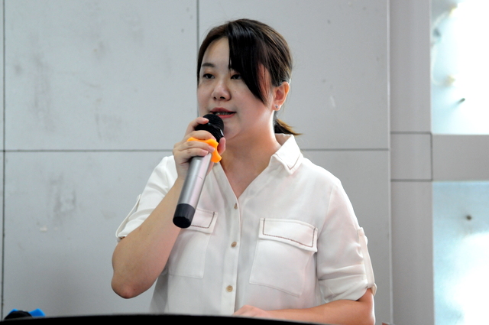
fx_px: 1119
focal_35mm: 82
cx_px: 244
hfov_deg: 24.6
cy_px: 162
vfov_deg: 16.5
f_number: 3.2
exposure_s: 1/60
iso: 1600
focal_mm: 55
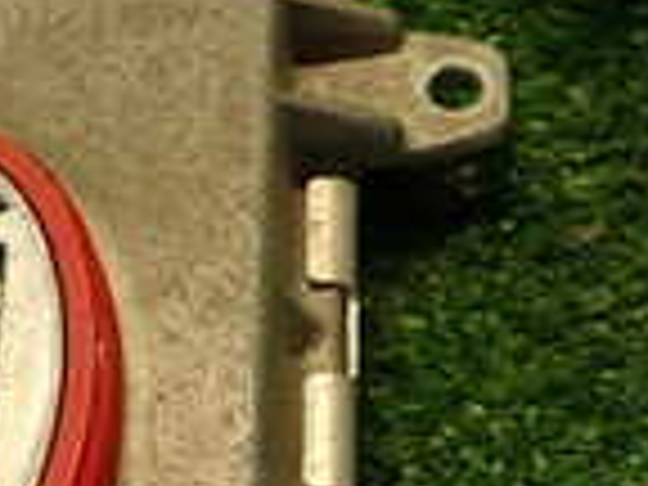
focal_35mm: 104
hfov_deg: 18.8
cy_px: 338
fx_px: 1947
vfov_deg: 14.2
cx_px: 500
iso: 200
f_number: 2
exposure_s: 1/60
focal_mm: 4.5
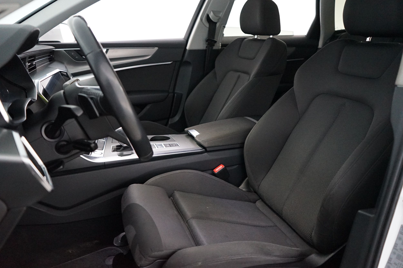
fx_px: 313
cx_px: 202
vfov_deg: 46.3
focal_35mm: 28
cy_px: 134
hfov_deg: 65.5
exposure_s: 1/60
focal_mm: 28
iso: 6400
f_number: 3.5
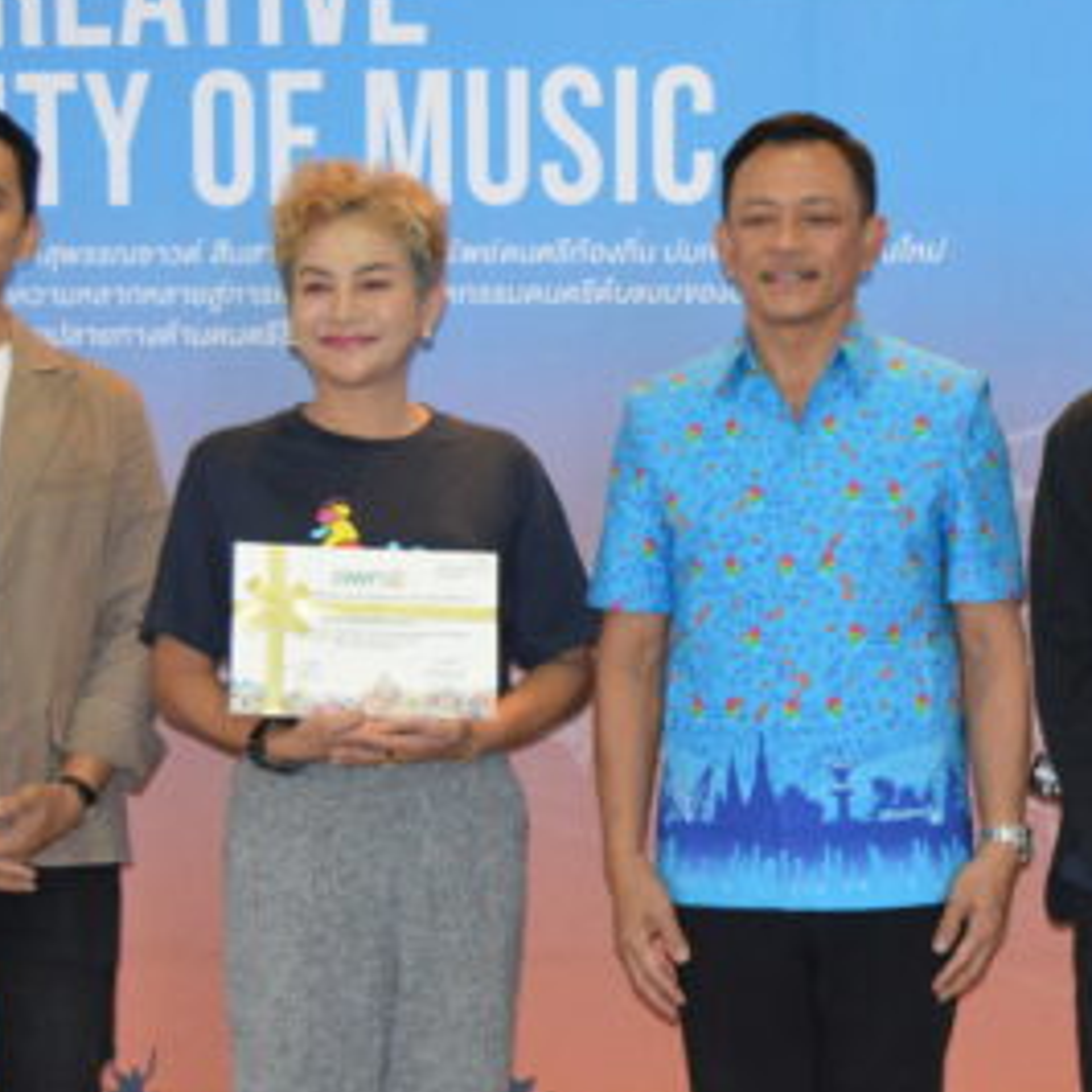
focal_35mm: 99
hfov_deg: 17.3
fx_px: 3541
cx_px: 932
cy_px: 696
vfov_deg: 17.5
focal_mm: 27
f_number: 4
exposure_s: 1/60
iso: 1600
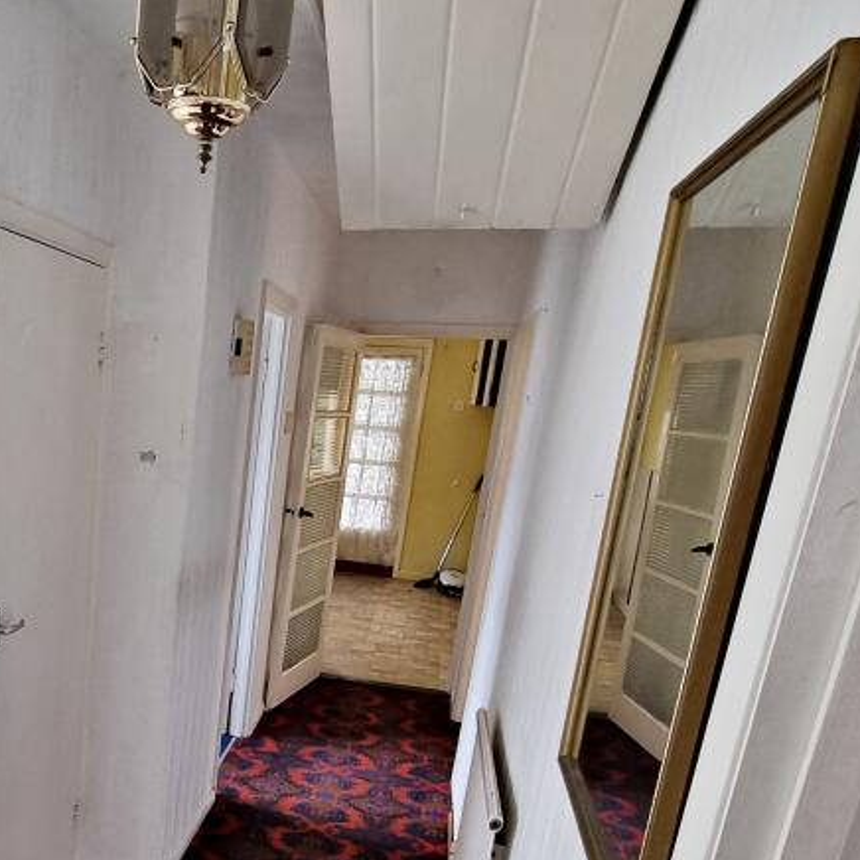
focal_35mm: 27
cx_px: 116
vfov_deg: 56.2
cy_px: 645
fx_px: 759
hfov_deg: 53.1
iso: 80
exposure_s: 1/100
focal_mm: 2.2
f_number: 2.2
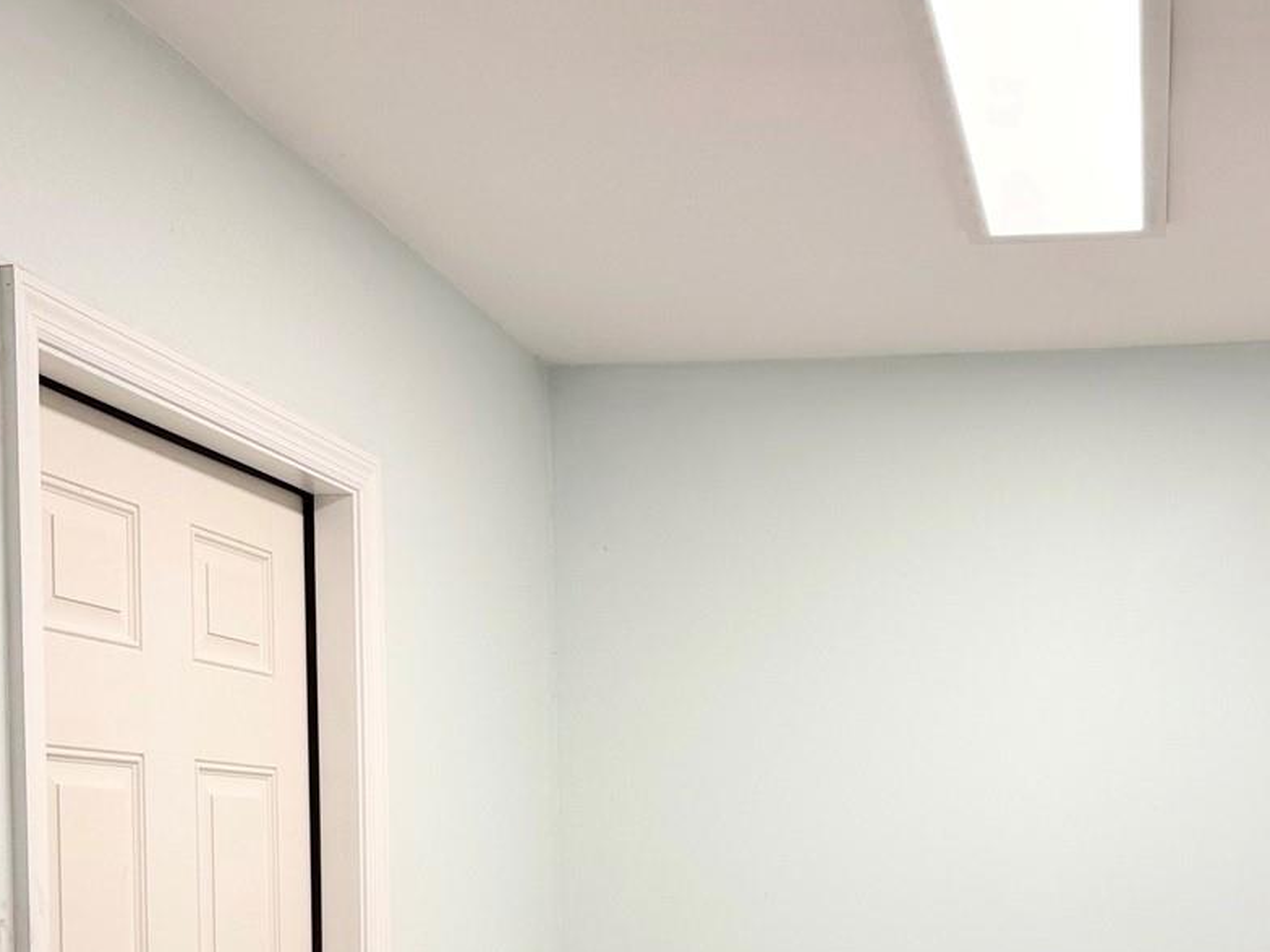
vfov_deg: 28.2
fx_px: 1798
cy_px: 905
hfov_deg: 38.2
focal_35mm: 49
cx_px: 907
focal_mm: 6.76
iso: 64
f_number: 1.78
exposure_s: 1/153
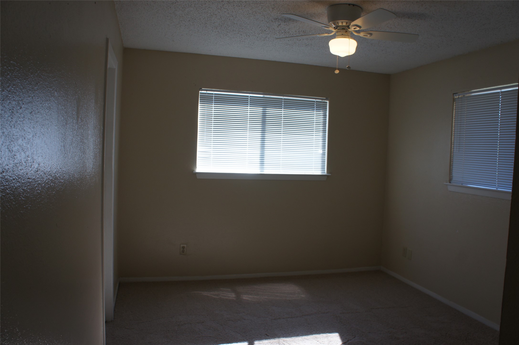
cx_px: 260
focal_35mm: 27
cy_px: 172
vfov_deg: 47.8
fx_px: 389
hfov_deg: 67.4
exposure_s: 1/100
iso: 200
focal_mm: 18
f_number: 6.3
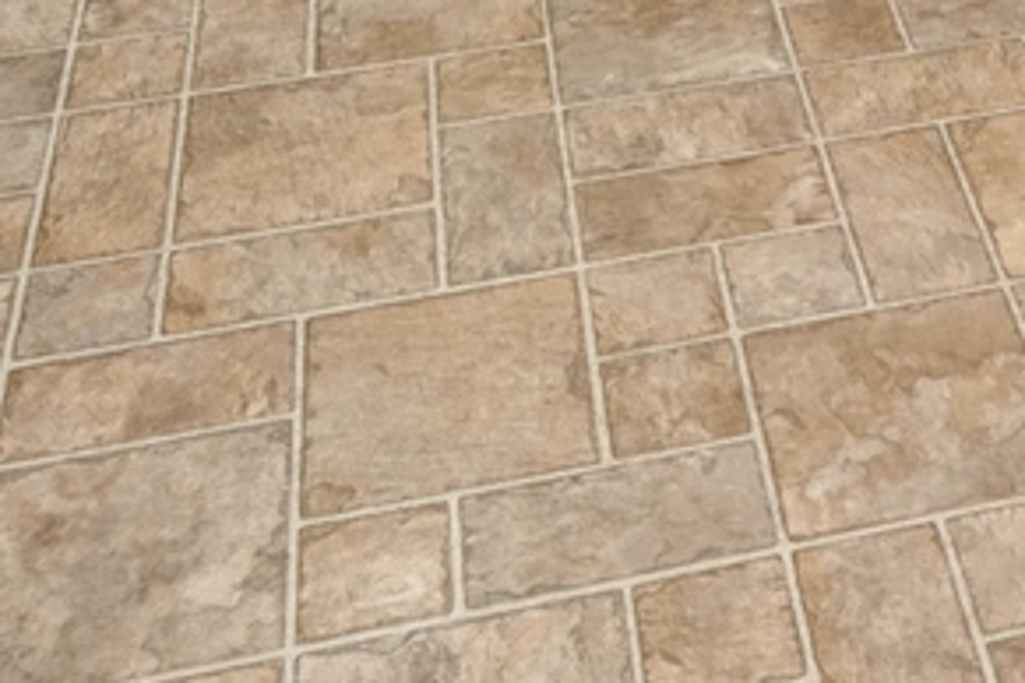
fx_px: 2221
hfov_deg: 24.9
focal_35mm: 78
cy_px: -1193
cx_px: 986
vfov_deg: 11.9
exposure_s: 1/20
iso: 200
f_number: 8
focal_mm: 14
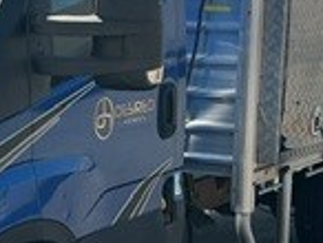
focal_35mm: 127
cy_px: 197
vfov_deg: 11.7
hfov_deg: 15.1
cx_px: -22
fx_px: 1187
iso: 25
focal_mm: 3
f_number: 1.8
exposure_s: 1/2058
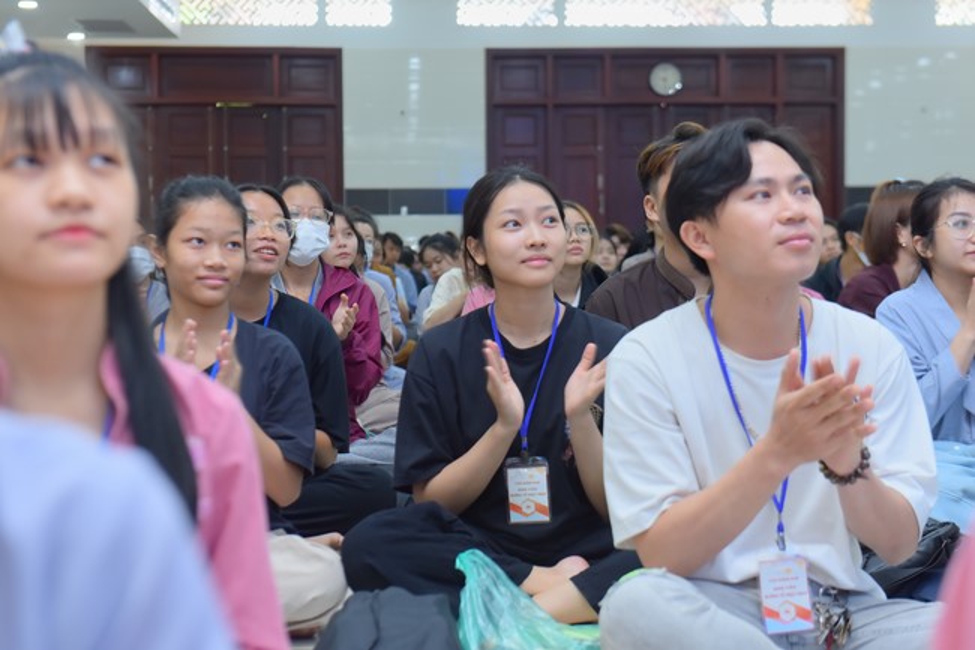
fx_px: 1679
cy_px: 325
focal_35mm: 62
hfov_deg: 32.4
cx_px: 488
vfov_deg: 21.9
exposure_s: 1/80
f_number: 4
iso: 1000
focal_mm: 62
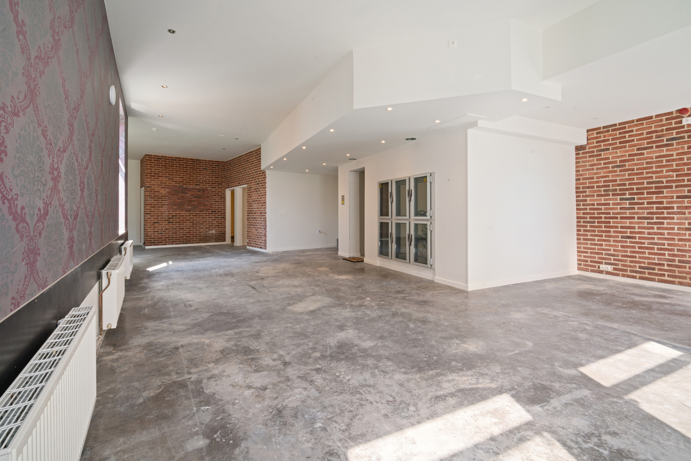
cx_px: 346
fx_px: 307
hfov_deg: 96.7
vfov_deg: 73.8
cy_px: 230
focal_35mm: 16
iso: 250
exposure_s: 1/3
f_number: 11
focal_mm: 16
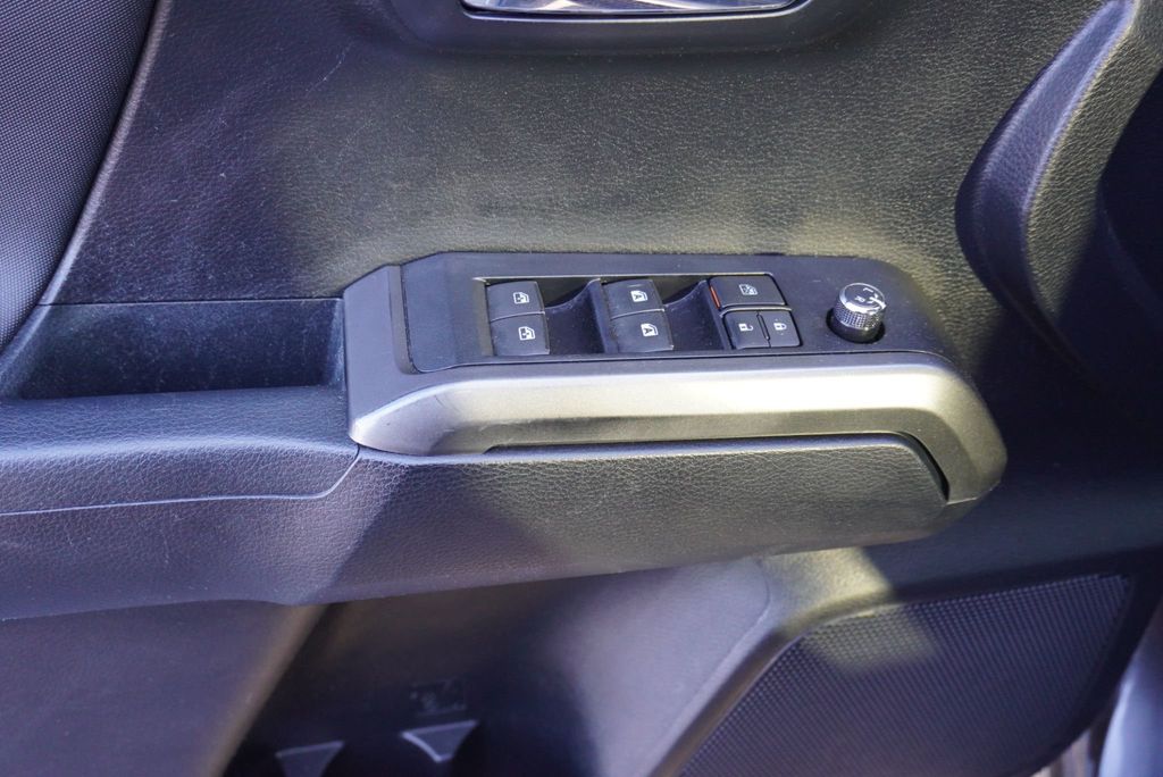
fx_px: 1018
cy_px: 388
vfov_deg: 41.8
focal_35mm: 32
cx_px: 582
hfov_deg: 59.5
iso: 2000
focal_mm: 21
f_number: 4
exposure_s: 1/160
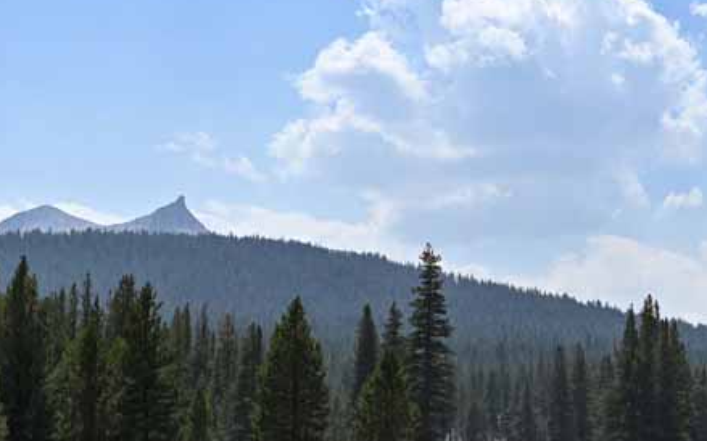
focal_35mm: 65
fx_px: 1252
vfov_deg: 19.8
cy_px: 356
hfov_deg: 30.2
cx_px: 638
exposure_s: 1/1600
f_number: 5.6
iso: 100
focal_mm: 35
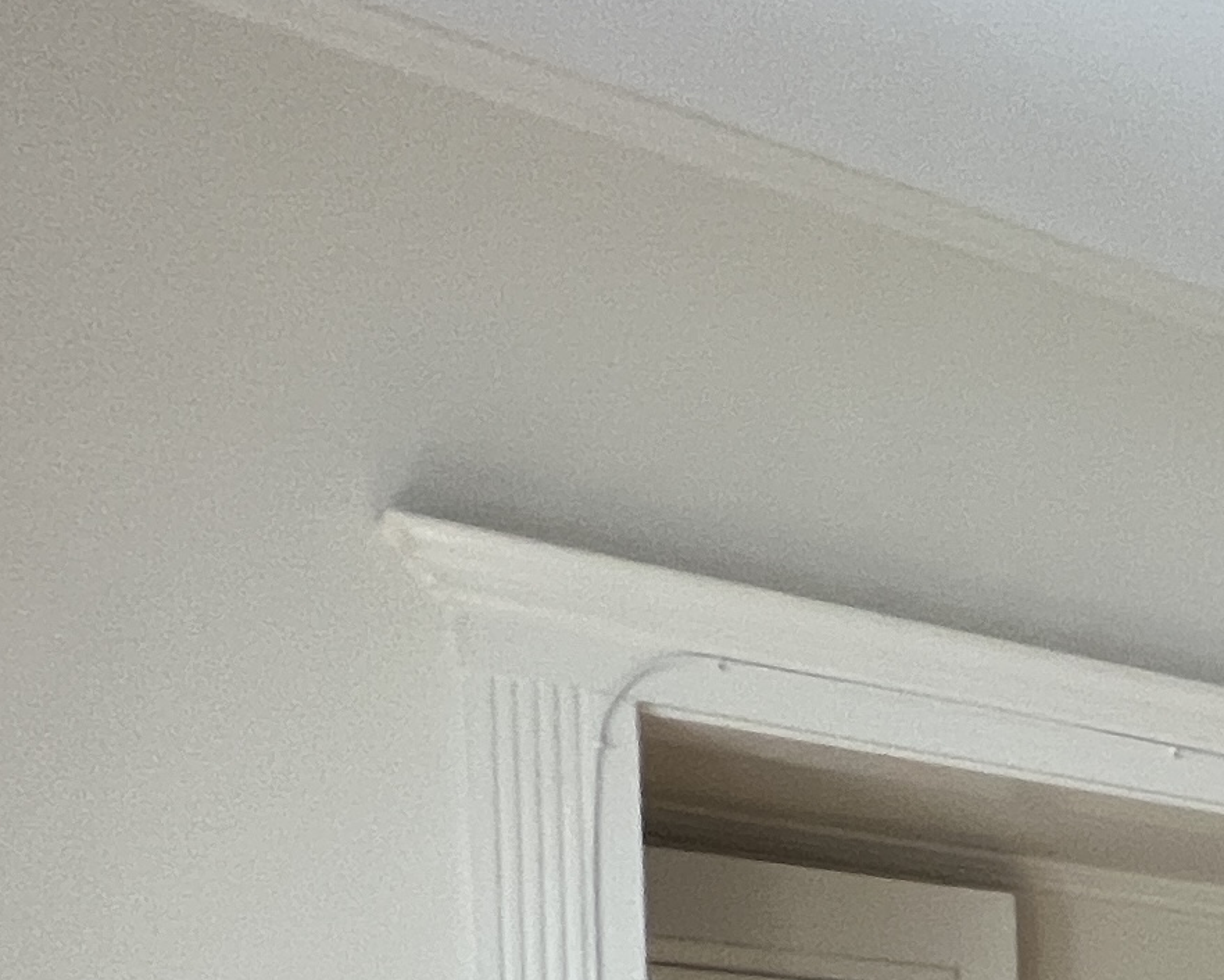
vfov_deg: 21.2
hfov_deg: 19.1
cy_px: 1551
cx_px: 2455
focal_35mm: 58
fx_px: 2102
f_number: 1.8
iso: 160
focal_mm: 1.57
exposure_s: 1/60
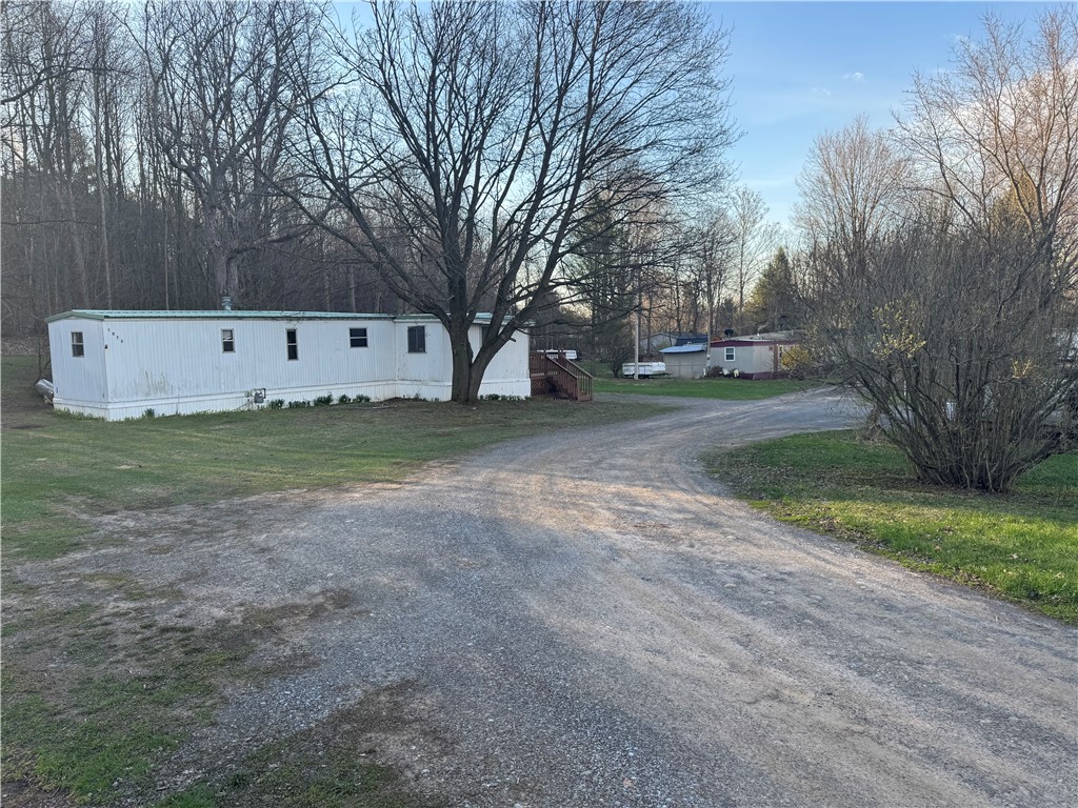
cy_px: 404
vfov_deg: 56.8
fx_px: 747
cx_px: 539
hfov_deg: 71.6
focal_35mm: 24
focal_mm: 6.76
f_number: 1.78
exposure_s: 1/756
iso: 80
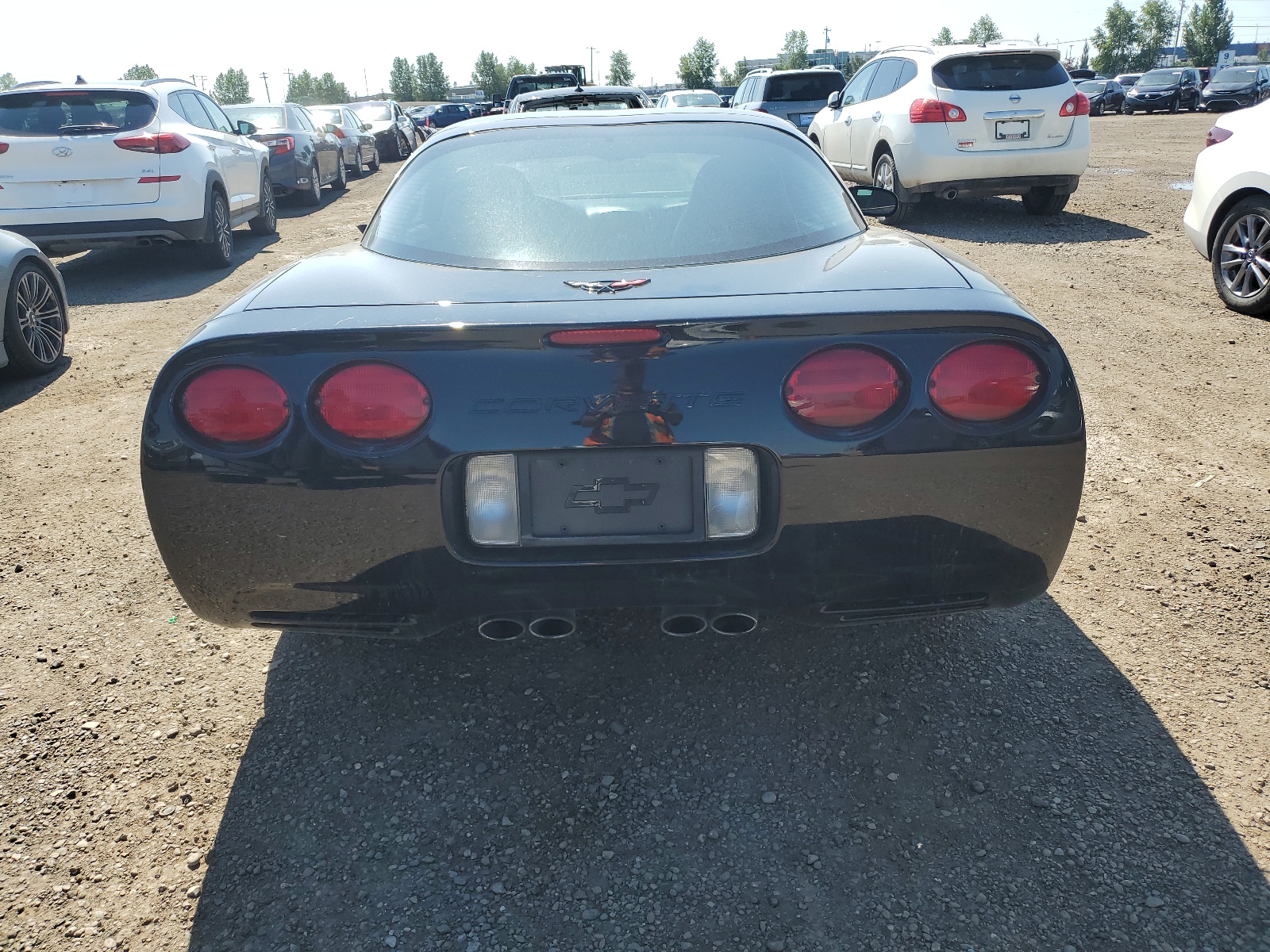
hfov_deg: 67.3
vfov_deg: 53.1
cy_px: 476
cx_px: 635
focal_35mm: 26
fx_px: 954
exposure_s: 1/2000
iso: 50
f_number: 1.5
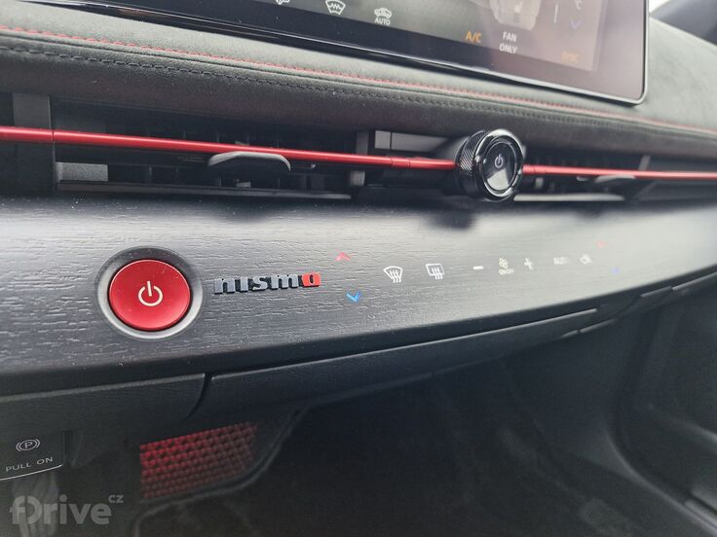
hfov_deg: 73.9
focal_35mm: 23
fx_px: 476
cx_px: 358
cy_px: 268
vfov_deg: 58.9
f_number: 1.8
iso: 200
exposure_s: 1/100
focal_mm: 5.54
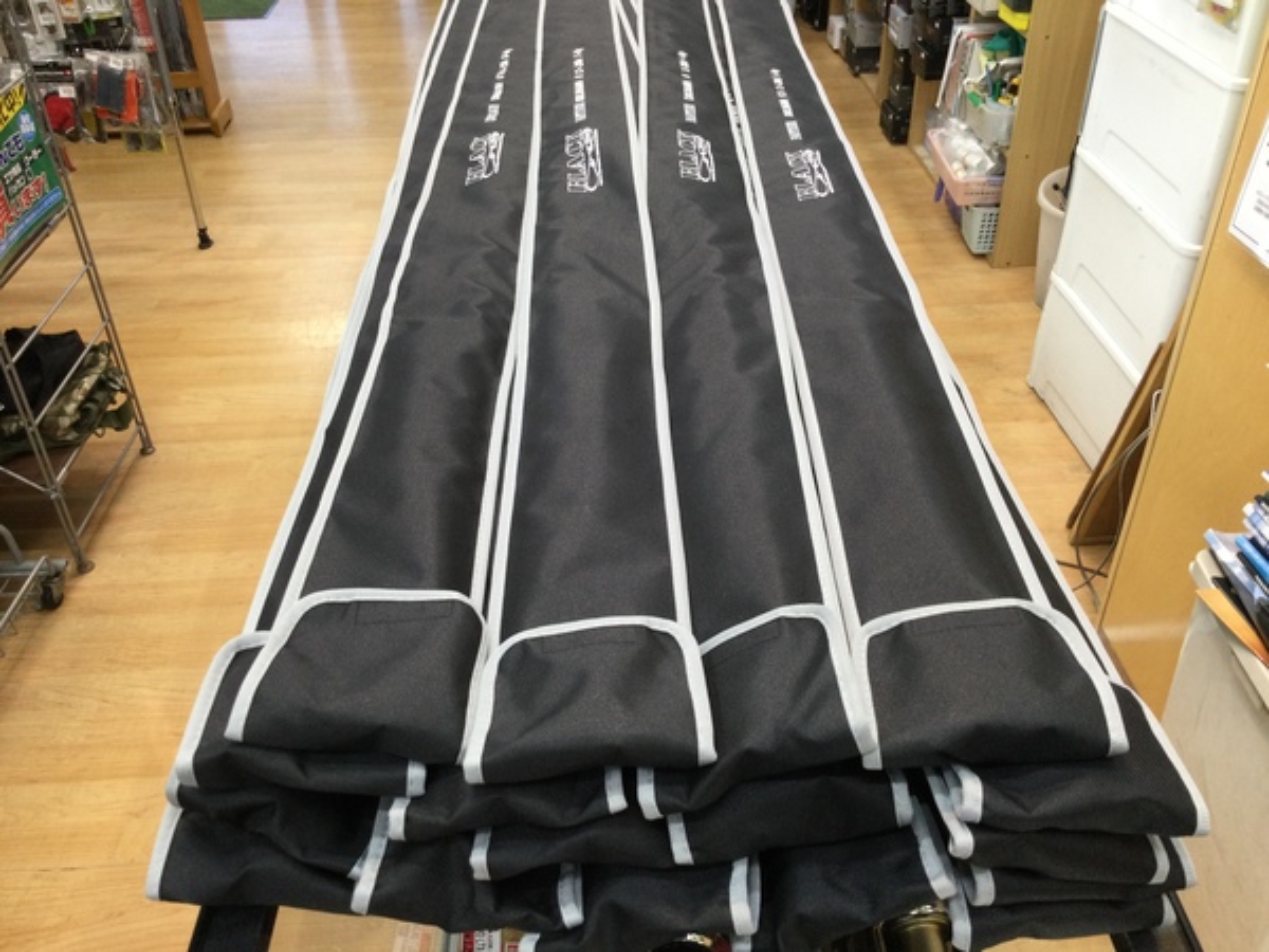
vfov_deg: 45.4
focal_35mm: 31
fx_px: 1136
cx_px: 634
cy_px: 476
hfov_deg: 58.4
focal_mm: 3.3
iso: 50
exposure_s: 1/30
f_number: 2.4
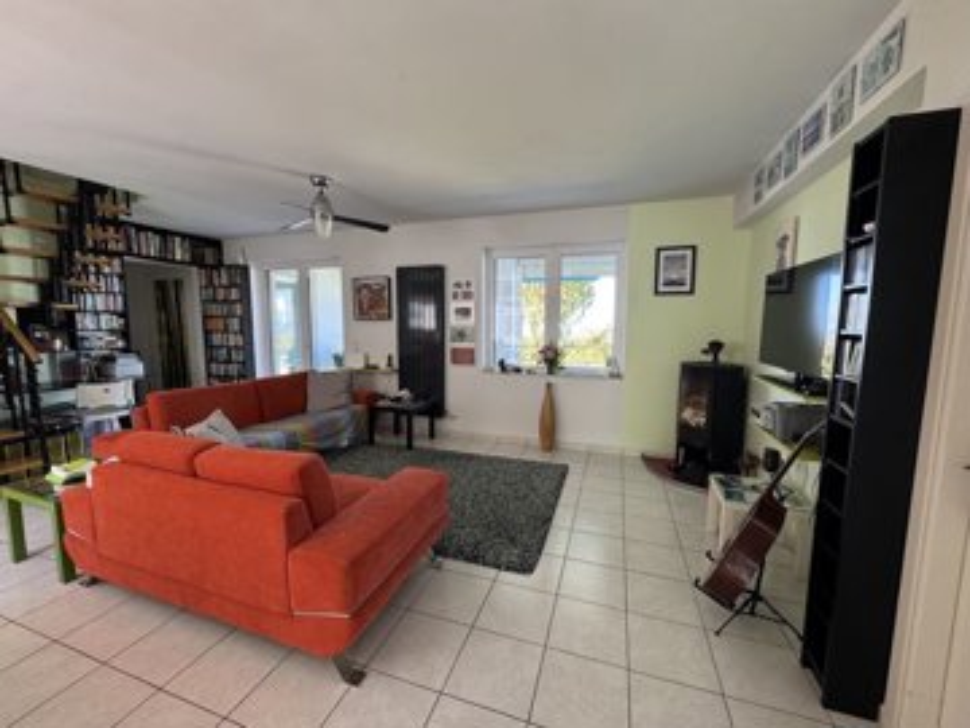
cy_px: 364
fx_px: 392
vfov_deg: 85.7
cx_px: 485
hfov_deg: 102.1
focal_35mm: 14
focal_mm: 2.22
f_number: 2.2
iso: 125
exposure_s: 1/99
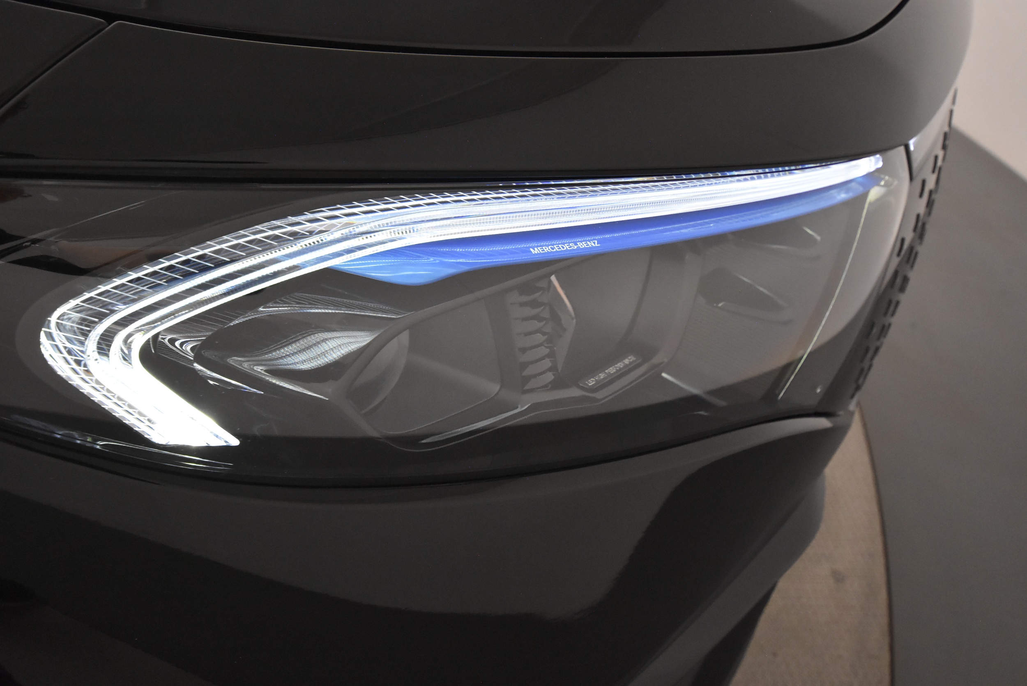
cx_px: 514
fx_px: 856
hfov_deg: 61.9
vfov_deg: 43.7
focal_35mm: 30
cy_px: 343
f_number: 5.6
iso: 4000
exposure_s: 1/60
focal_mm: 20
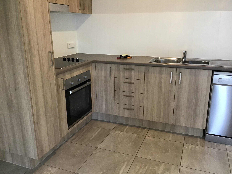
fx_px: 208
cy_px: 87
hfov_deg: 58.4
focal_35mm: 31
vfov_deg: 45.4
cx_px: 116
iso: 125
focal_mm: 3.3
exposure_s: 1/33
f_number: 2.4
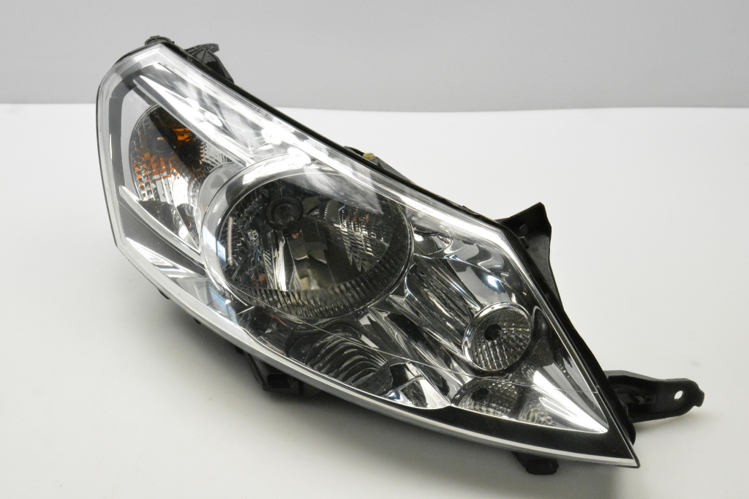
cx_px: 374
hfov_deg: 43.6
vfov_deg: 29.8
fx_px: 936
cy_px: 250
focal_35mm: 45
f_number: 13
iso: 6400
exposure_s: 1/640
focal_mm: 30
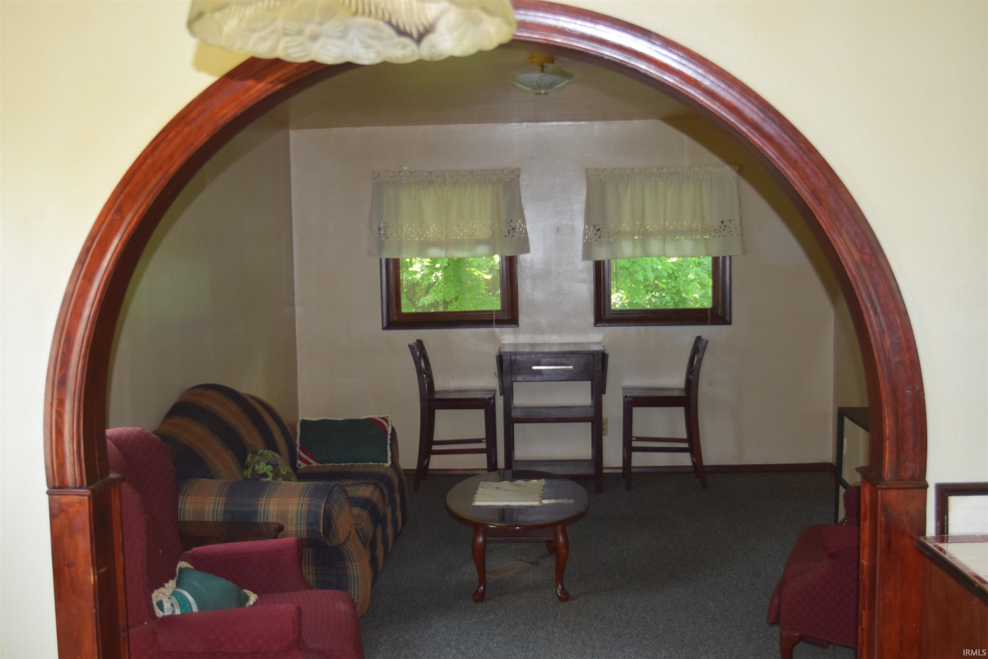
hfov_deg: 51.3
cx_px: 494
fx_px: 1029
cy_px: 330
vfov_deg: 35.5
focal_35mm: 38
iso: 800
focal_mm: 25
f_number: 5
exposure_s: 1/100
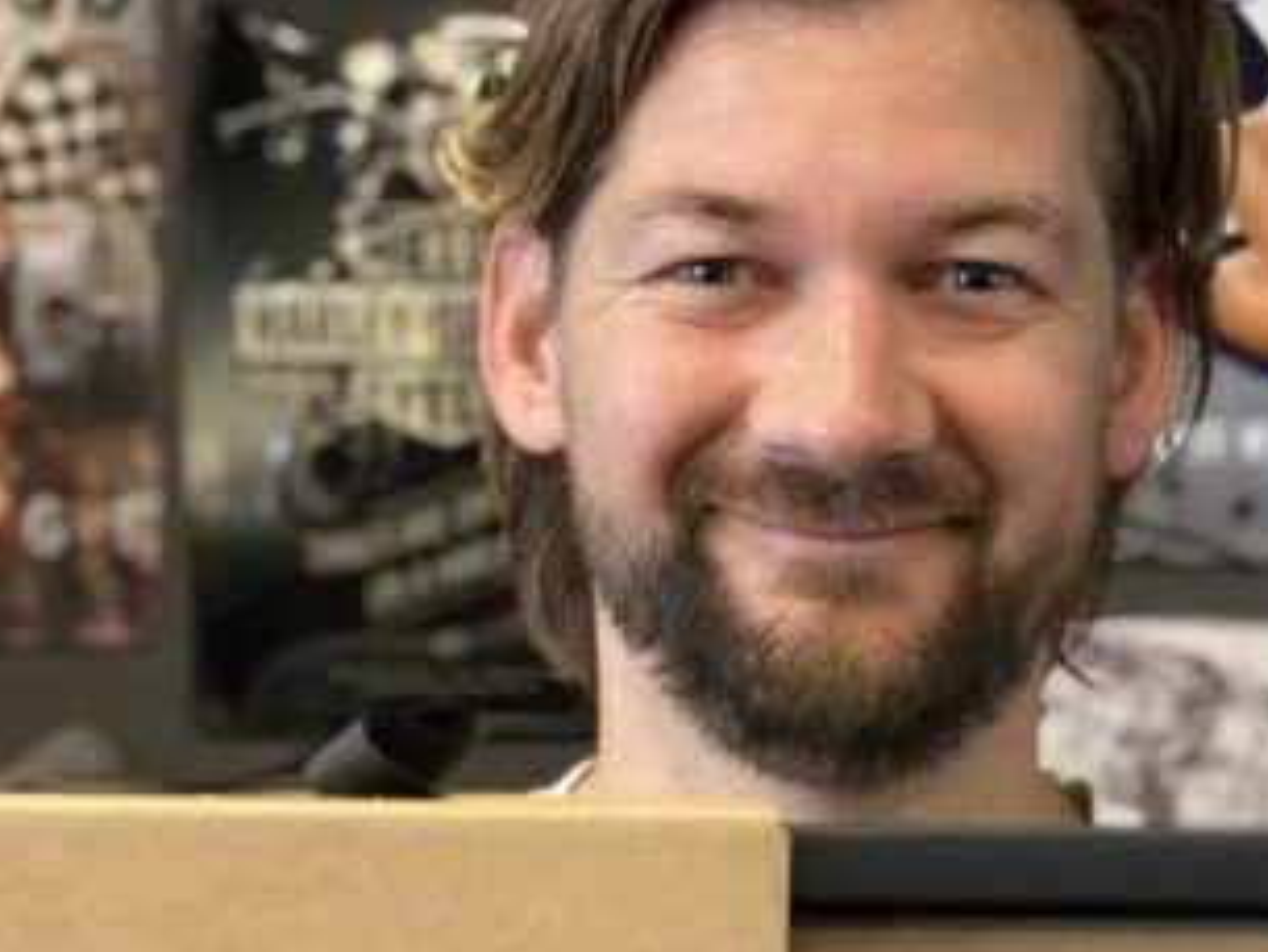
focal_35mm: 122
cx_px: 752
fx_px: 4471
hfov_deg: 16.1
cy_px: 913
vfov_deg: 12.0
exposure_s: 1/33
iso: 400
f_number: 2
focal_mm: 6
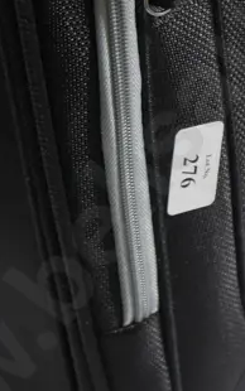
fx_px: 1121
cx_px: 252
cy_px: 33
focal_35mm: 105
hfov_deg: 12.3
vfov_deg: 19.4
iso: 250
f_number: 3.6
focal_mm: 15
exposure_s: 1/60
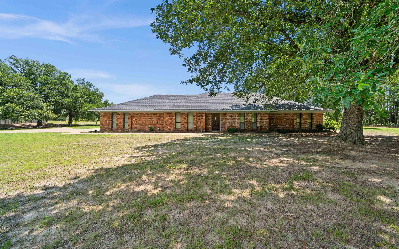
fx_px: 141
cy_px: 116
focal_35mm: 13
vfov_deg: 82.7
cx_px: 209
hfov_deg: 109.3
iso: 500
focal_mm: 12
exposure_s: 1/320
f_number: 9
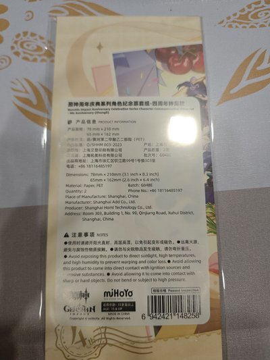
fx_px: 239
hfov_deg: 58.9
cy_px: 180
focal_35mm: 23
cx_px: 135
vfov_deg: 73.9
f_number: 1.6
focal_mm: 6.55
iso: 250
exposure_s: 1/120
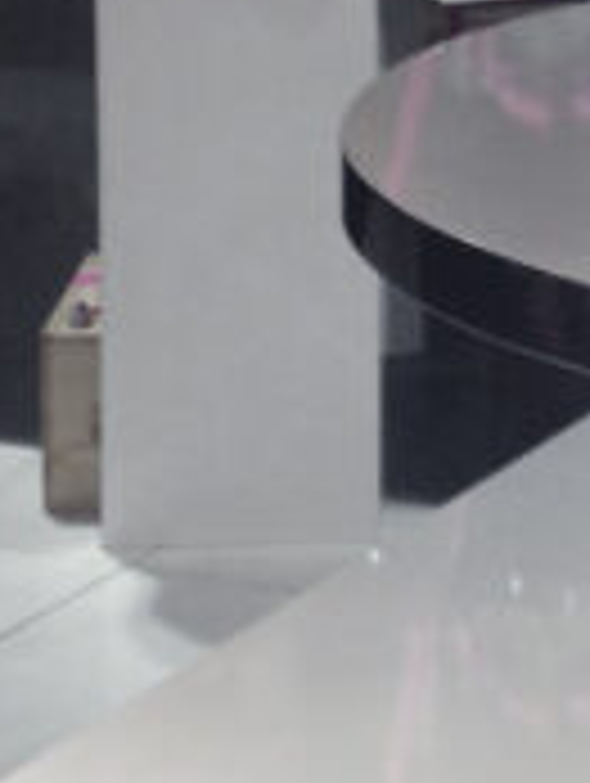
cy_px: 4
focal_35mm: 194
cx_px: 775
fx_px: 4398
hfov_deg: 7.6
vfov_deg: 10.1
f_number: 2.4
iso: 64
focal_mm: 4.12
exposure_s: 1/20
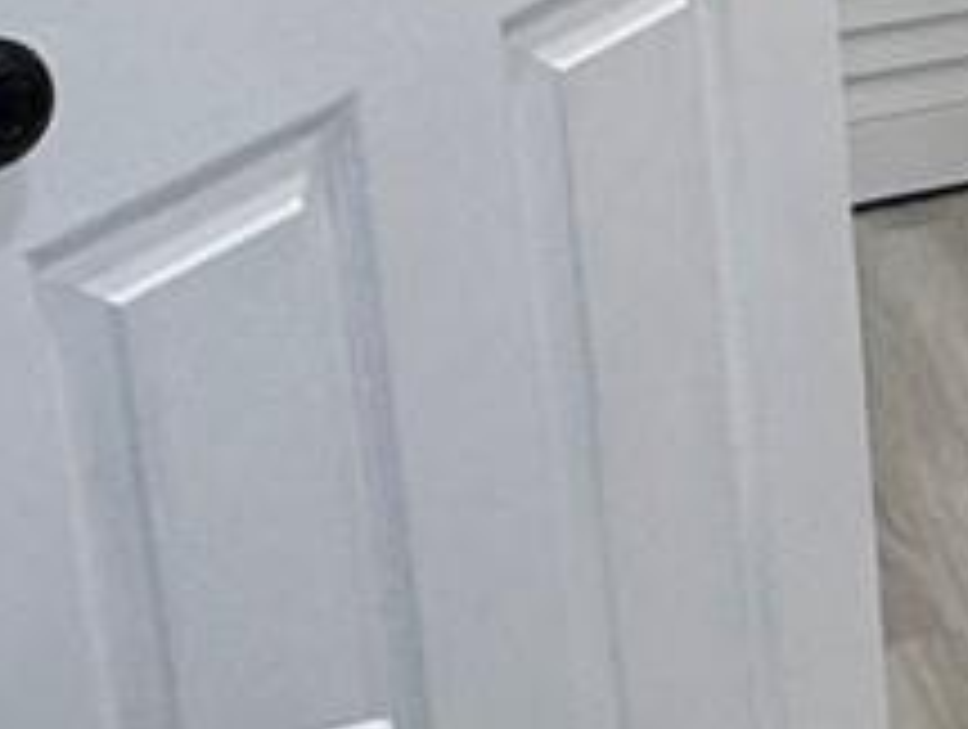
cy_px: -238
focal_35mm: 104
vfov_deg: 13.7
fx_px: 2913
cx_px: 1936
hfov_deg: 15.2
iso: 100
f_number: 2.2
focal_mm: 2.22
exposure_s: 1/120
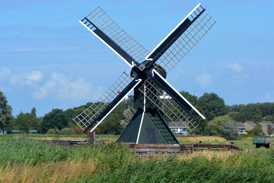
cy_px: 92
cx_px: 137
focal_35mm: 218
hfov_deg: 9.5
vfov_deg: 6.3
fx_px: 1656
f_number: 7.1
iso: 200
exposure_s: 1/800
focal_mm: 145
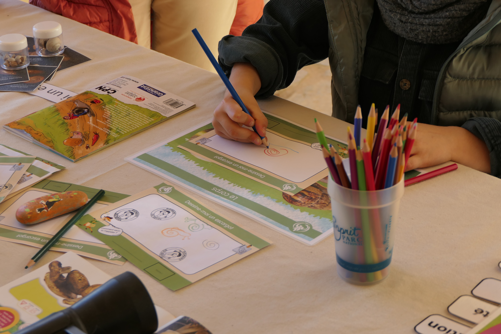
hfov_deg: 25.7
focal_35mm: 79
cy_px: 167
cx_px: 250
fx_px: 1099
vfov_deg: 17.3
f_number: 4
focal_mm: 28.9
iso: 125
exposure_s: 1/250
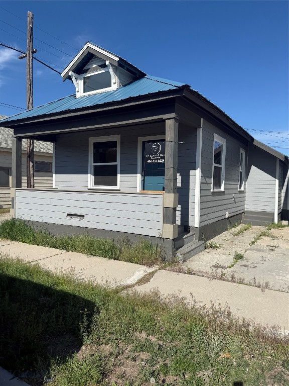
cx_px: 144
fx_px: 267
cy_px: 193
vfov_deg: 71.6
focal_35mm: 24
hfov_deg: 56.8
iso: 80
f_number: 1.78
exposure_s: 1/6173
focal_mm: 6.76
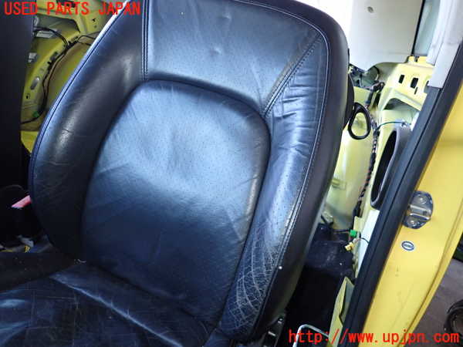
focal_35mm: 25
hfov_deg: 69.4
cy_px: 174
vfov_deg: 54.9
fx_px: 334
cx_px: 232
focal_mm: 4.5
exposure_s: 1/100
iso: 400
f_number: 2
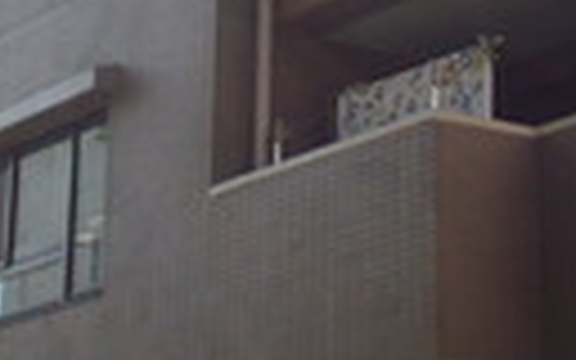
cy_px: -99
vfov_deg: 10.8
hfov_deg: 17.1
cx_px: 598
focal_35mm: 119
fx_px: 1868
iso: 100
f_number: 2.8
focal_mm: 4.3
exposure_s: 1/500
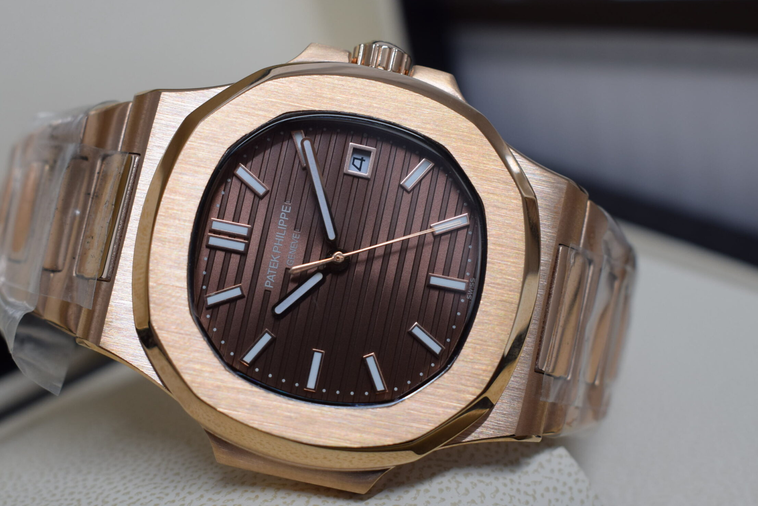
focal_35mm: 59
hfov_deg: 33.9
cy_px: 253
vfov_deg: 23.0
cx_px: 367
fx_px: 1243
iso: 400
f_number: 7.1
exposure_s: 1/30
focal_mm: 34
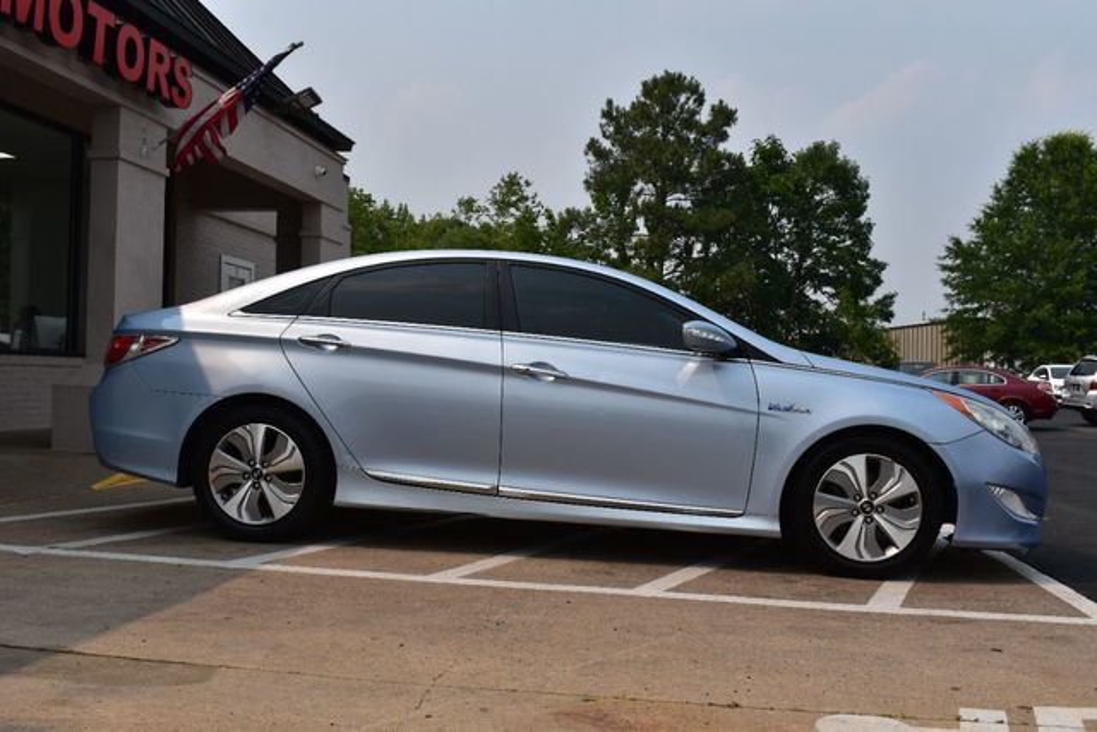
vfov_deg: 36.9
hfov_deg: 53.1
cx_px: 548
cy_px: 366
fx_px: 1097
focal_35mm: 36
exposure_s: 1/500
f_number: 11
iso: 200
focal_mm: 24
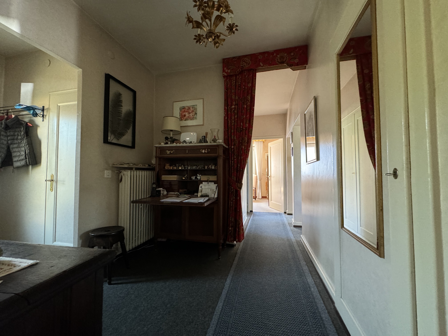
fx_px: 181
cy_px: 168
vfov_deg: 85.7
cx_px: 224
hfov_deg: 102.1
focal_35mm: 14
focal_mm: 2.22
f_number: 2.2
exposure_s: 1/60
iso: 640
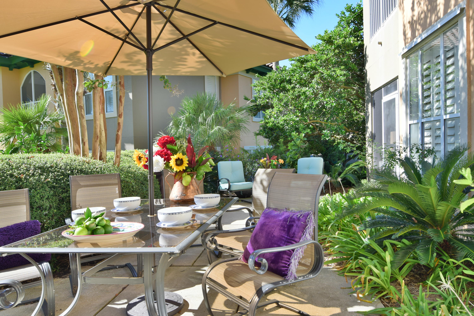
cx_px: 237
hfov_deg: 70.4
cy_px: 158
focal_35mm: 26
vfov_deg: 50.4
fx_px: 336
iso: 200
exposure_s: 1/100
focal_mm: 17
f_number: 7.1
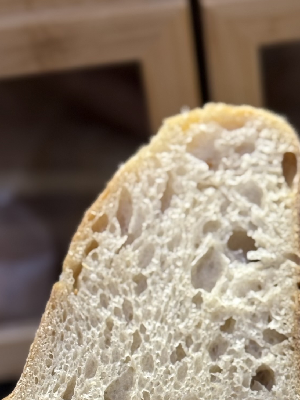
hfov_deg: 11.3
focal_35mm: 130
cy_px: 502
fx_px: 1502
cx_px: 323
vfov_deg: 14.6
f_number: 1.78
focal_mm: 6.76
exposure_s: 1/60
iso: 125
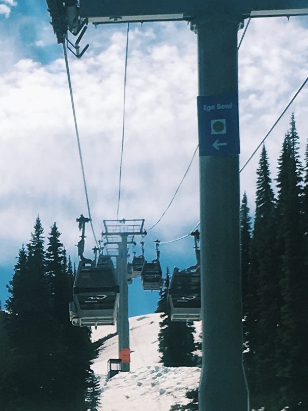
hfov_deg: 10.1
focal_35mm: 145
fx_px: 1719
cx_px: -37
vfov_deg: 13.4
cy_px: 421
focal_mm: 4.15
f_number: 2.2
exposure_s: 1/1399
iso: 25
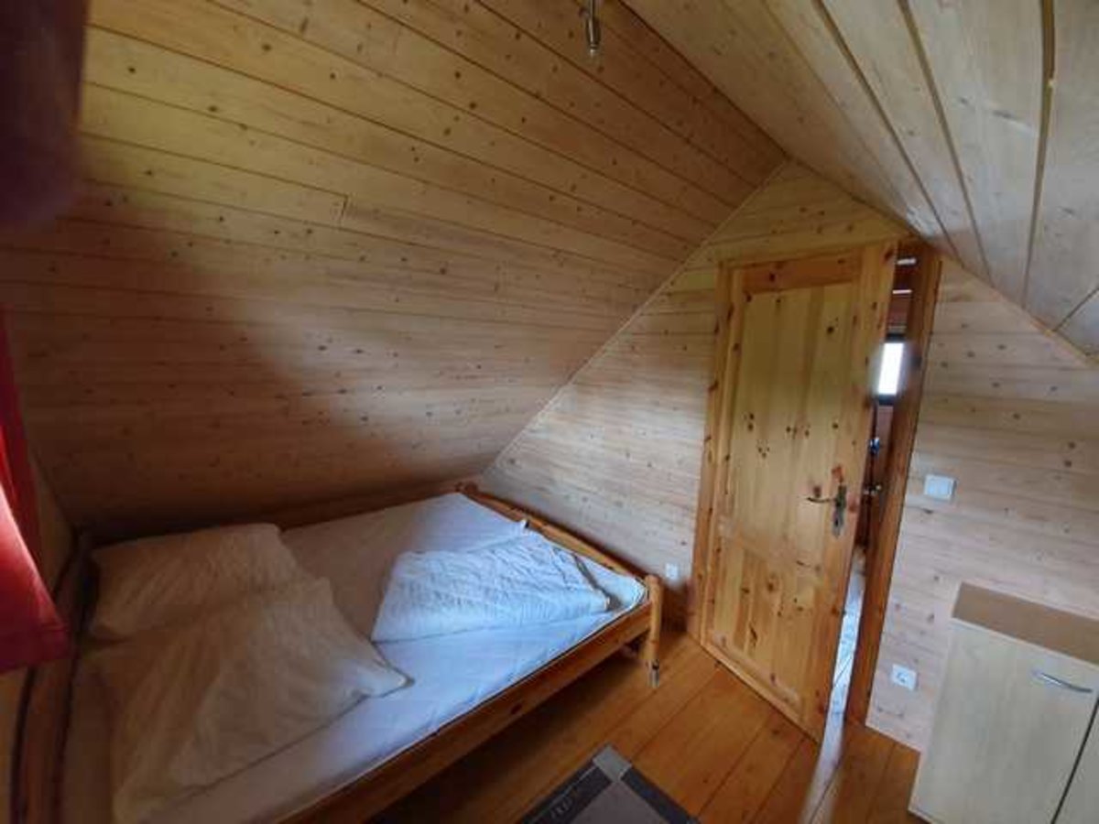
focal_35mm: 13
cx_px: 550
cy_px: 412
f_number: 2.2
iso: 500
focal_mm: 1.8
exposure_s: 1/33
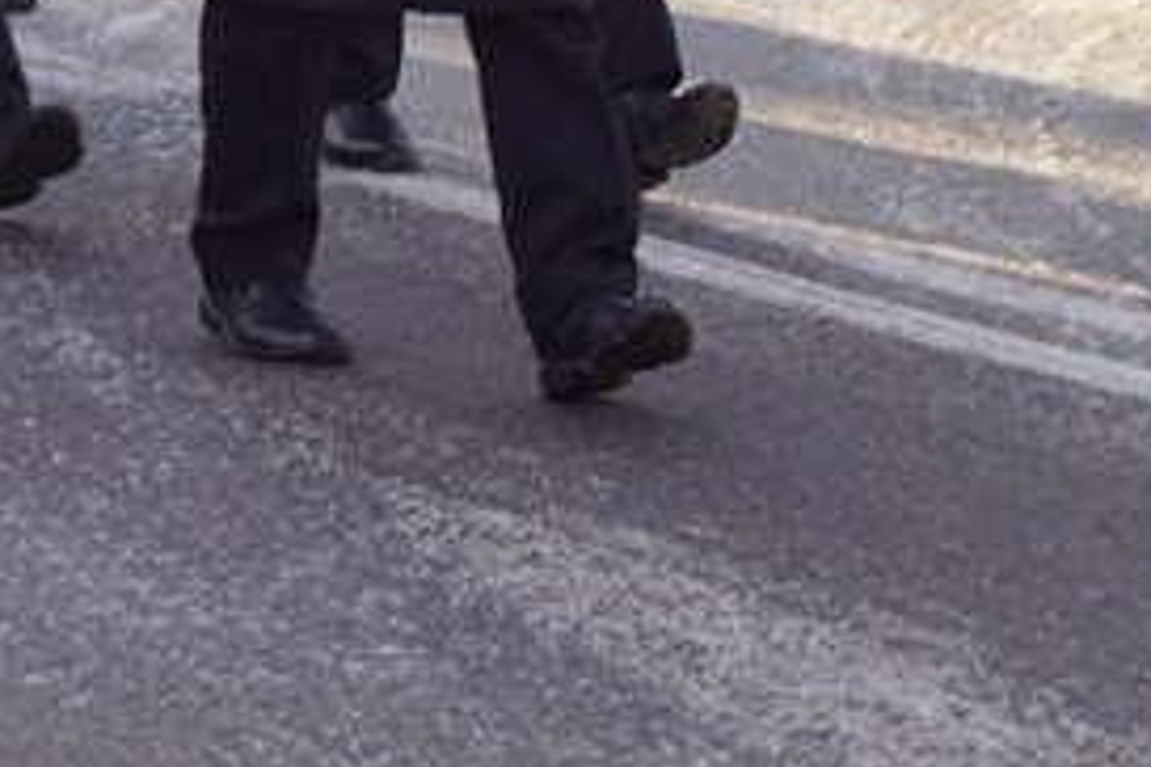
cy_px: -478
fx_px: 9649
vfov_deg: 4.5
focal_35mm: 302
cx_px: -801
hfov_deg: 6.7
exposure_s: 1/100
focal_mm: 55
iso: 125
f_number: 5
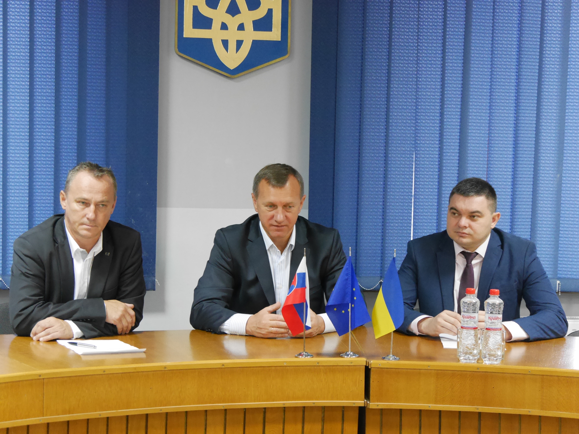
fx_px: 1338
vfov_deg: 18.4
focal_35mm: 80
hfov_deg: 24.4
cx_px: 290
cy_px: 217
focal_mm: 40
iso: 3200
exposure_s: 1/20
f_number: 4.7
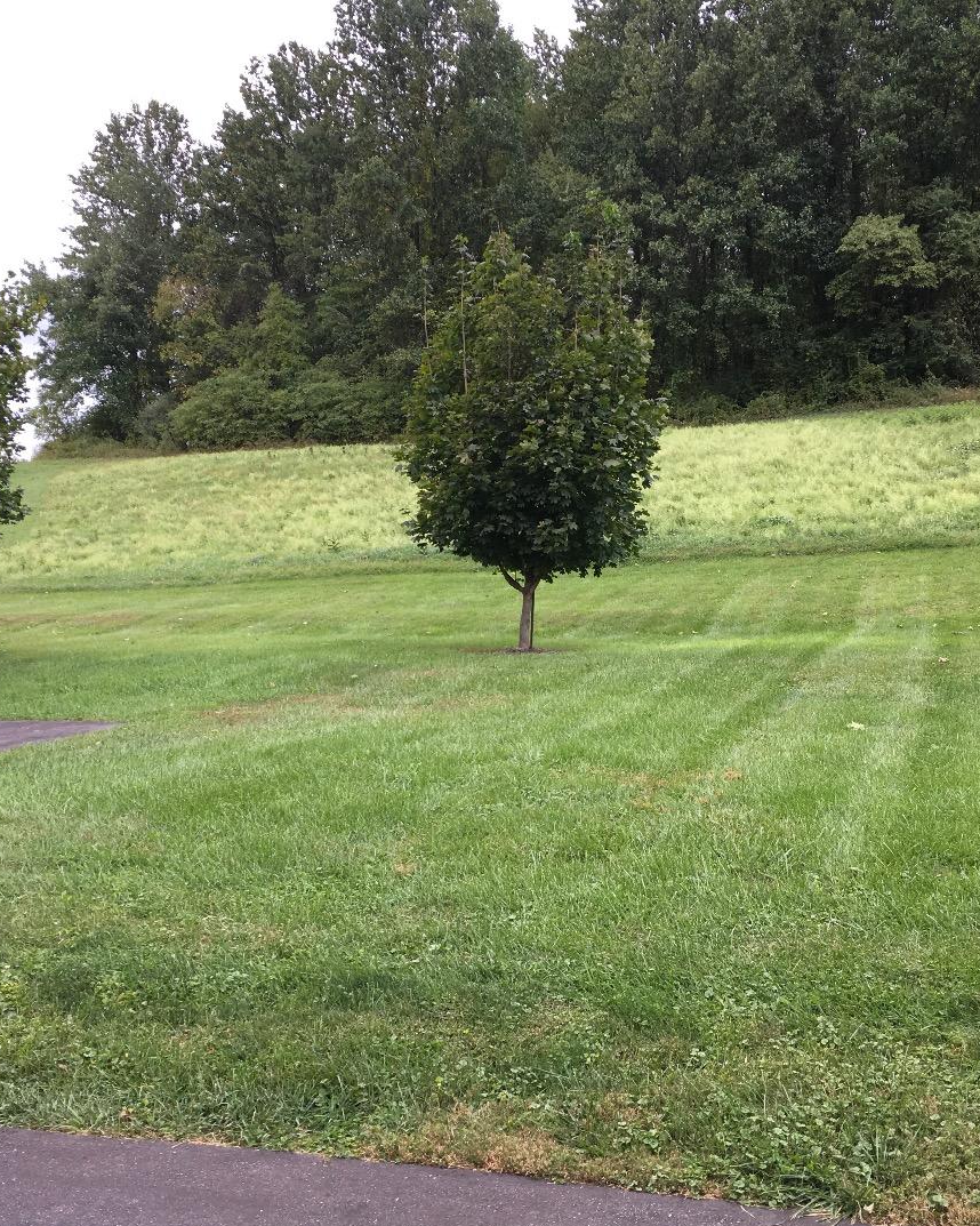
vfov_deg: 47.9
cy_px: 616
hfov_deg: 39.1
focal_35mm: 38
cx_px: 495
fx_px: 1378
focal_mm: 4.15
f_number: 2.2
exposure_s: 1/228
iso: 25
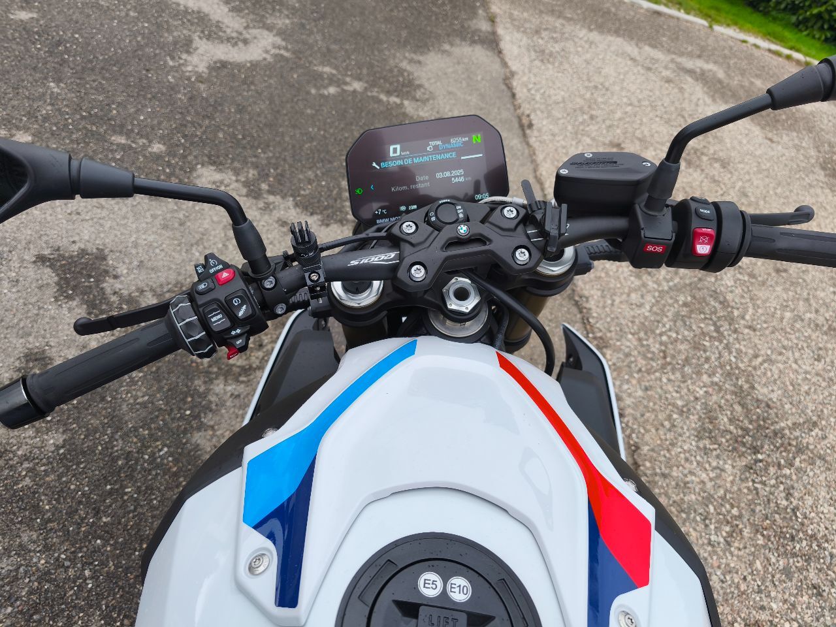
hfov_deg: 73.9
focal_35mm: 23
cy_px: 314
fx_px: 555
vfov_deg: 58.9
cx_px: 418
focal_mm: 5.35
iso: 80
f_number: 1.7
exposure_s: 1/296
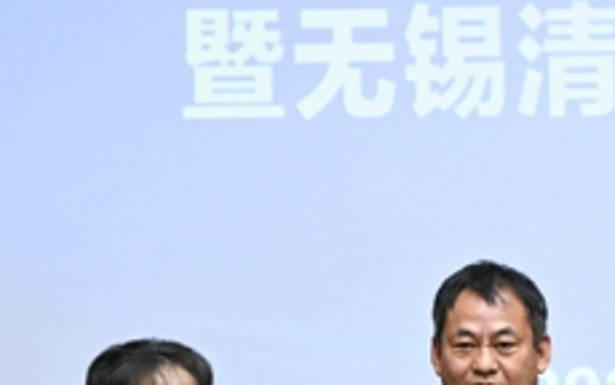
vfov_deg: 3.4
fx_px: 6573
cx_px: 572
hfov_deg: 5.3
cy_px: 330
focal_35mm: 392
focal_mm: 130
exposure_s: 1/160
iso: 5600
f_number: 6.3
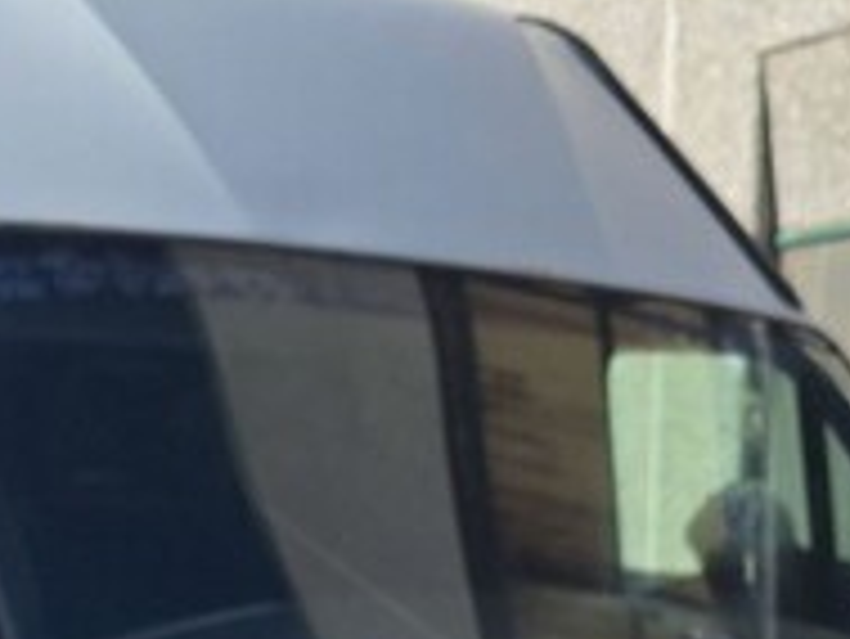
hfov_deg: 26.6
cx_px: 504
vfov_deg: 17.8
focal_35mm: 73
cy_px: 999
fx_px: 1794
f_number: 1.8
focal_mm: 5.54
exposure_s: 1/4237
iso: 40
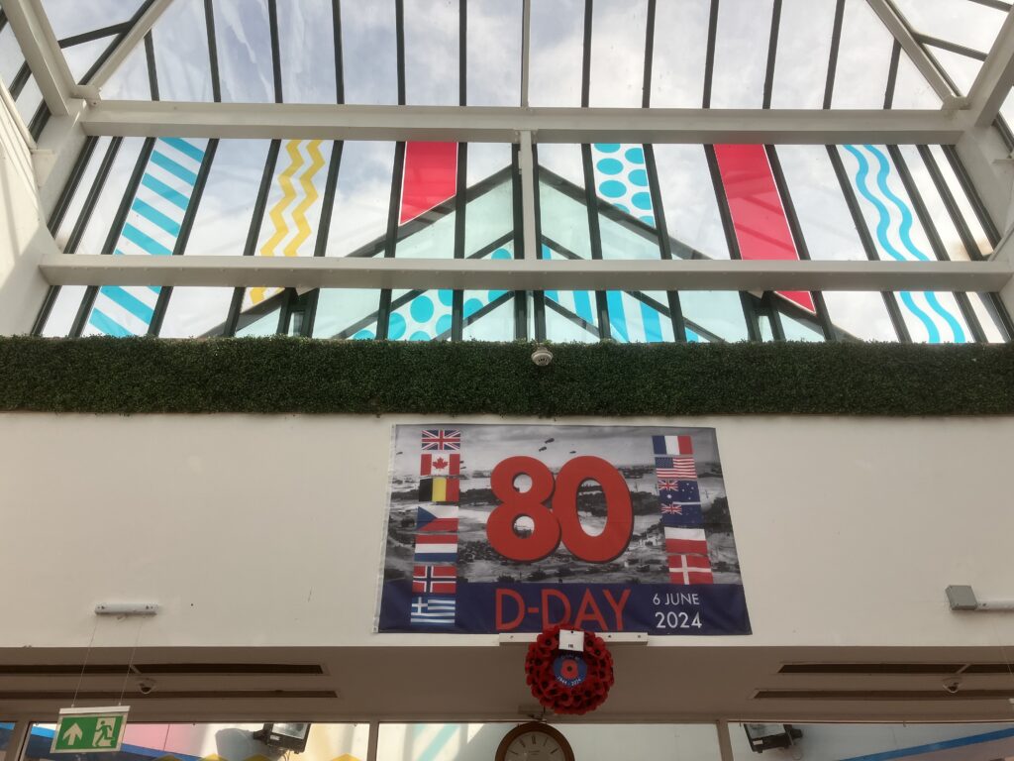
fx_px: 820
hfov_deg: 63.4
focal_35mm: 28
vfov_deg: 49.7
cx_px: 507
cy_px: 380
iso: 32
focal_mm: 3.99
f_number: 1.8
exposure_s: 1/1215
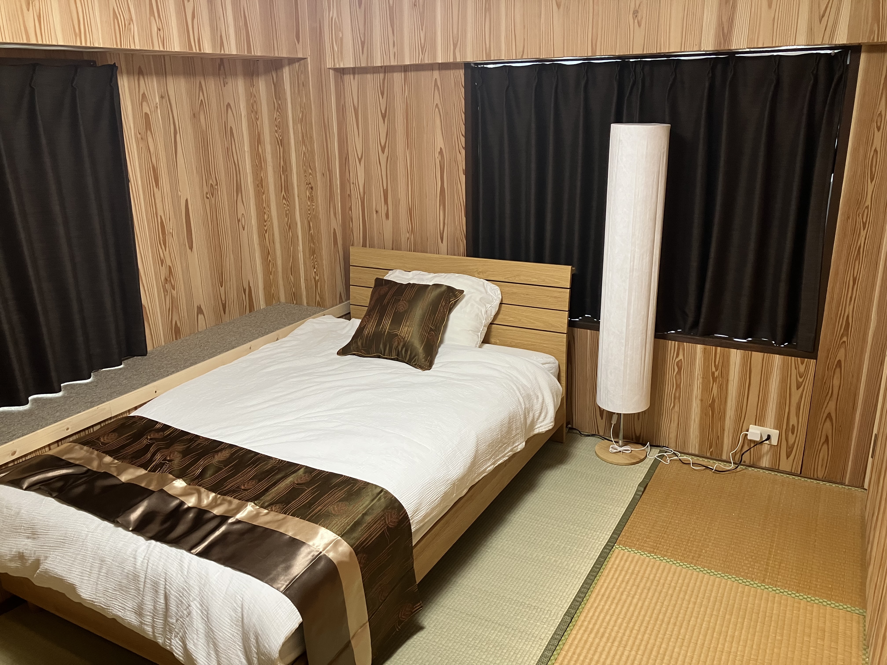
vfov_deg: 49.7
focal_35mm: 28
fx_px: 717
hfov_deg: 63.4
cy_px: 332
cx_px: 444
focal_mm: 3.99
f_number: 1.8
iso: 100
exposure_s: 1/60
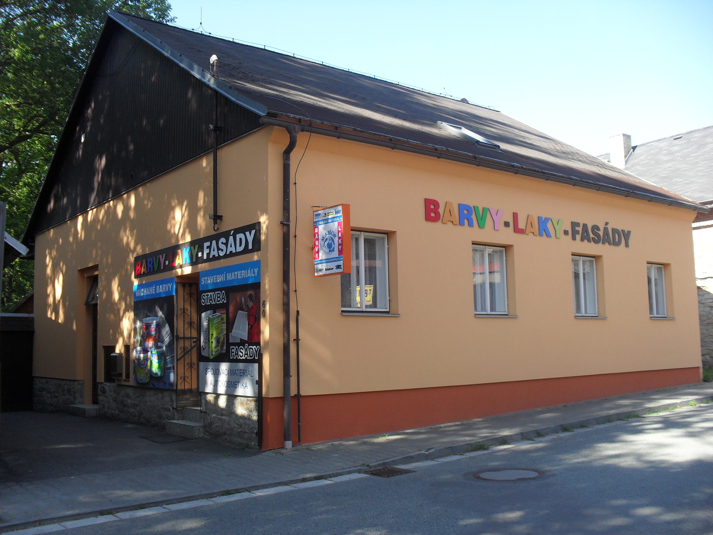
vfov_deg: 40.7
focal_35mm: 35
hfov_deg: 52.6
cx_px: 356
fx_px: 721
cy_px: 268
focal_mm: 6.3
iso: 100
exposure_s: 1/250
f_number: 3.2
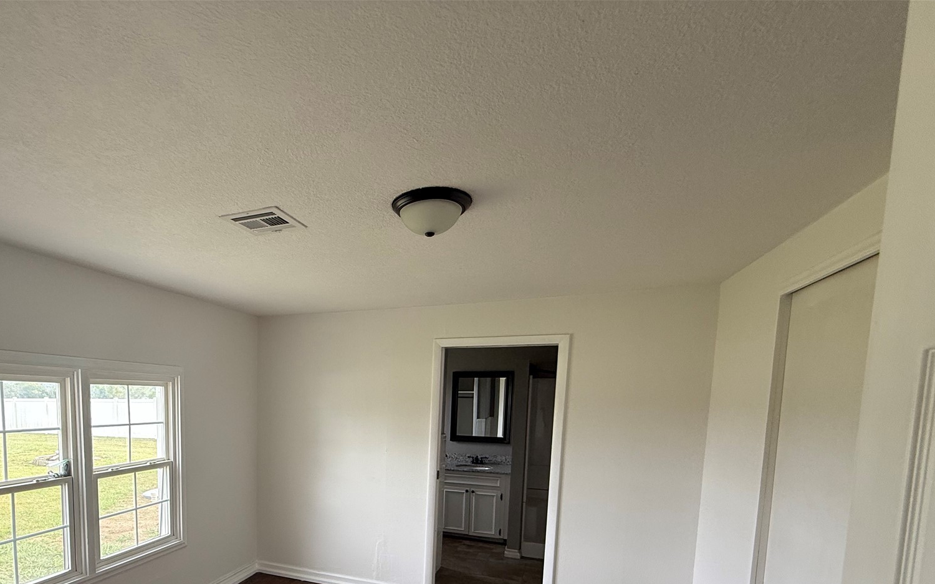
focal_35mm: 19
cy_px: 448
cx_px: 341
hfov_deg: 86.0
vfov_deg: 58.5
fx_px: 484
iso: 125
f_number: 2.2
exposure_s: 1/99
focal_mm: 2.22
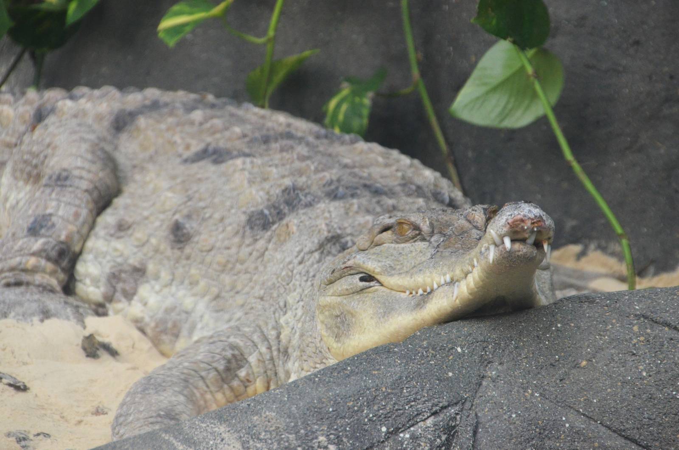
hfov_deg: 24.7
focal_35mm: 82
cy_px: 225
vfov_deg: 16.5
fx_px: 1553
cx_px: 340
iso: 2500
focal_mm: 55
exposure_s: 1/250
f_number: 8
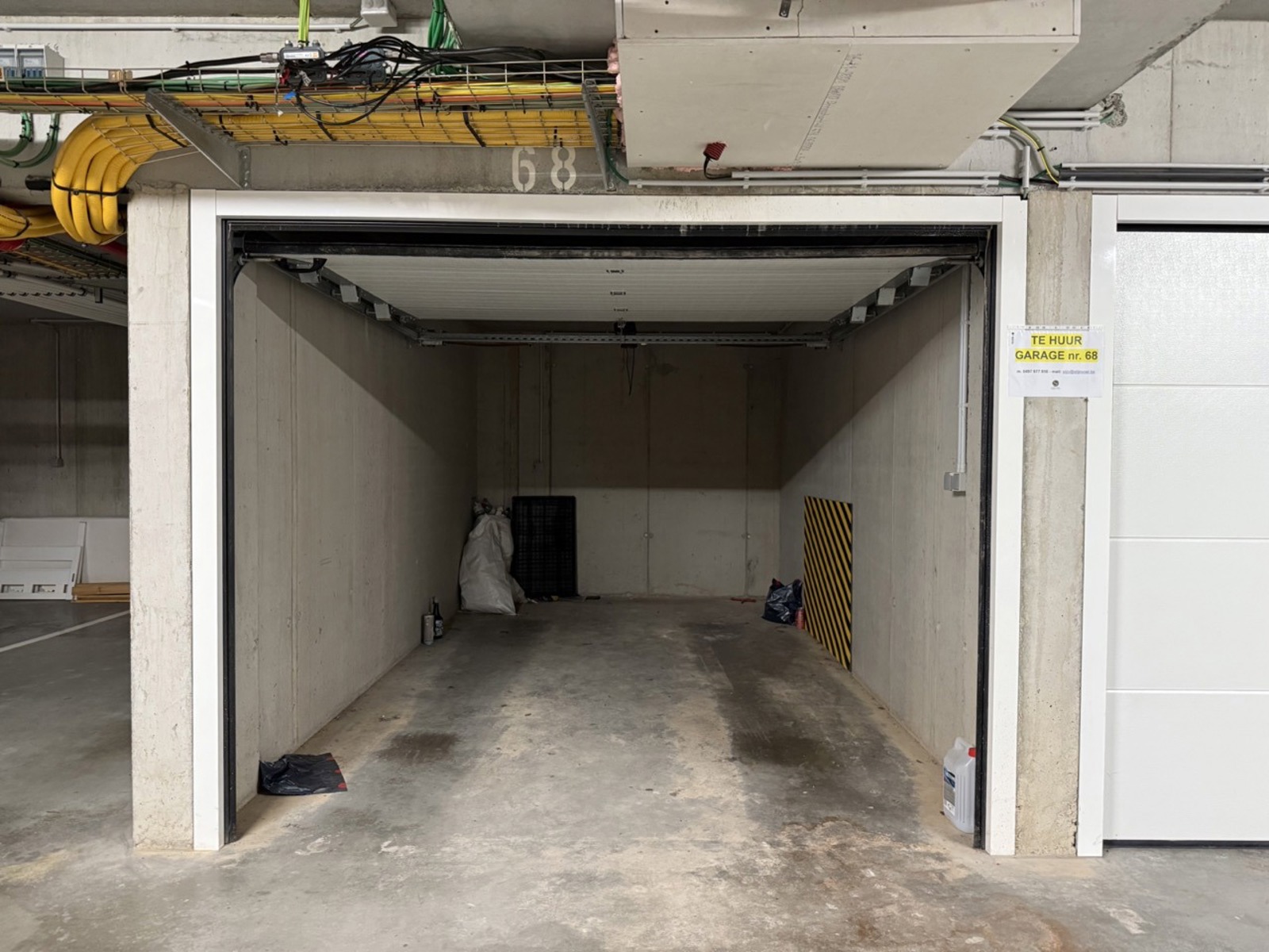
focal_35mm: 24
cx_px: 634
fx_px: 880
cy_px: 476
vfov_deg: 56.8
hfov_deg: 71.6
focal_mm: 6.76
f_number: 1.78
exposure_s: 1/50
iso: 500
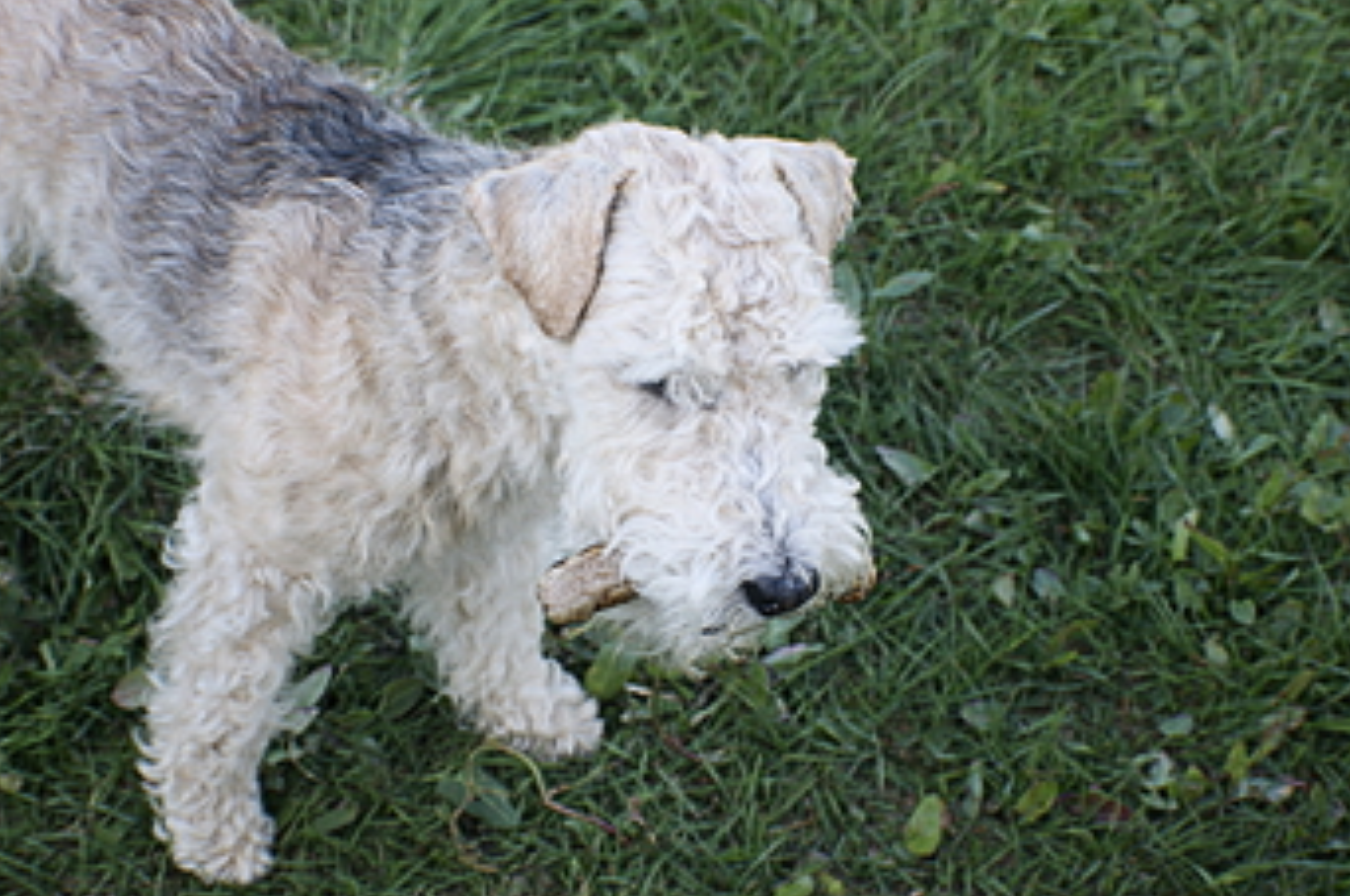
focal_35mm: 97
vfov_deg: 14.1
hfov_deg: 21.1
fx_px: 3617
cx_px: 703
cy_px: 383
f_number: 5.6
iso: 200
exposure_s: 1/100
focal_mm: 55
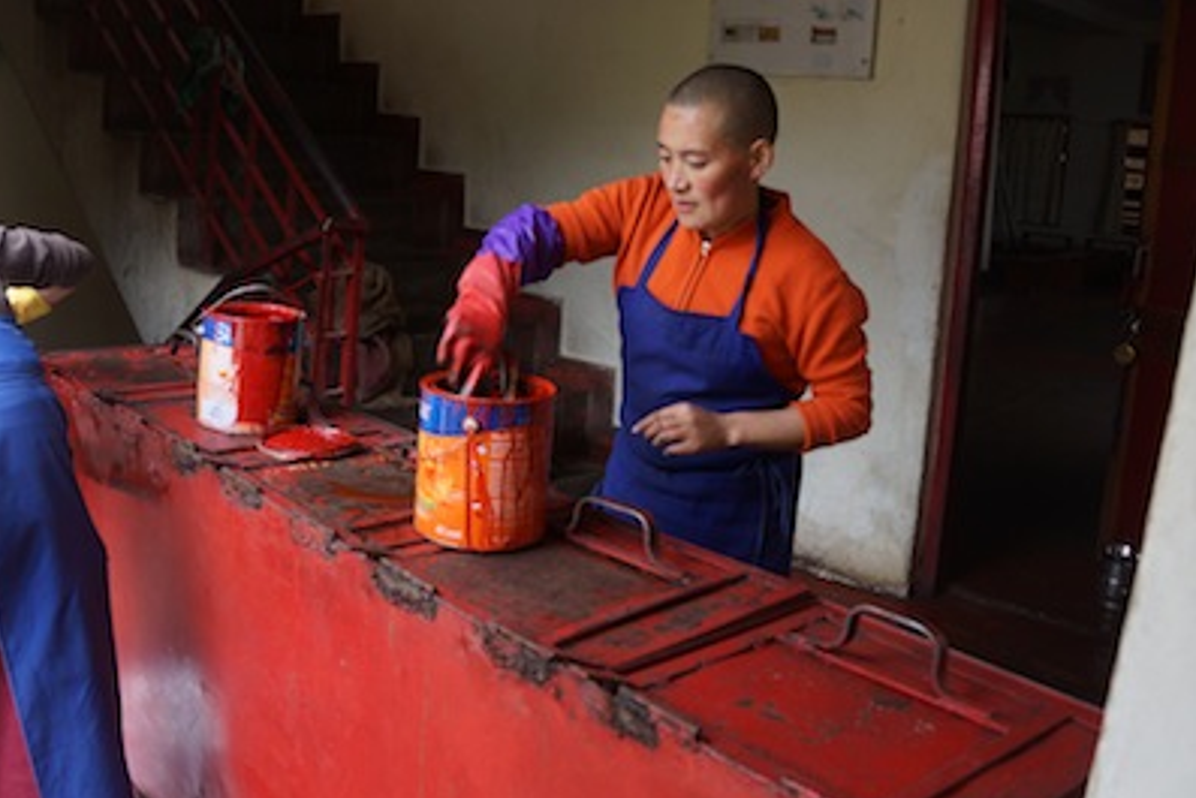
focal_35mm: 34
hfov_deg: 55.4
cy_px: 307
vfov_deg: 38.7
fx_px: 1130
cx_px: 491
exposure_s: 1/60
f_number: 4
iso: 160
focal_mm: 18
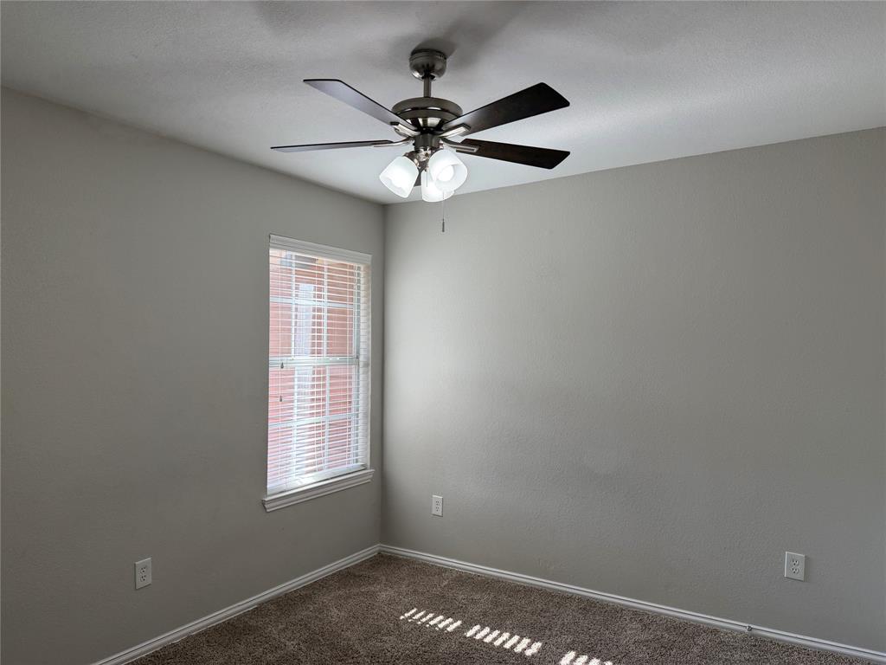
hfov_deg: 71.6
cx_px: 443
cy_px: 332
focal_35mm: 24
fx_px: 614
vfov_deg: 56.8
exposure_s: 1/203
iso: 125
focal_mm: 6.76
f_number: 1.78
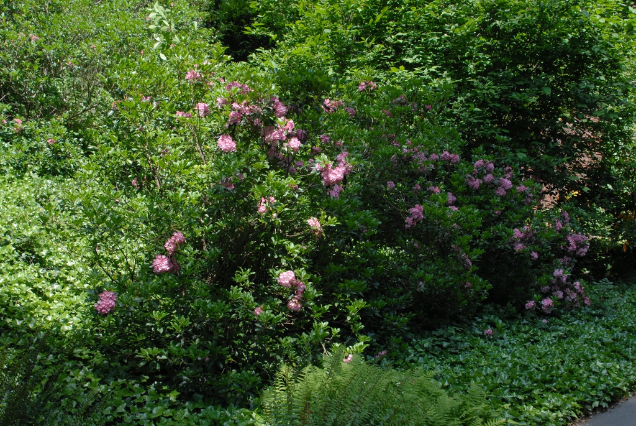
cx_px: 318
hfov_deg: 46.4
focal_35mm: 42
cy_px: 213
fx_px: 743
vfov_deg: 32.0
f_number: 7.1
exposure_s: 1/160
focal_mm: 28
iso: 400
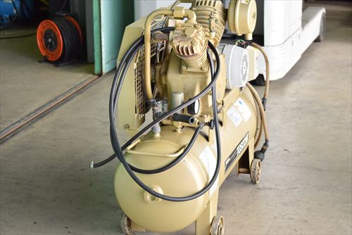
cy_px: 118
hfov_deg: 24.6
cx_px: 176
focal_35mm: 82
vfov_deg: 16.6
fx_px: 807
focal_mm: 55
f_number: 6.3
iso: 1250
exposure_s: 1/500
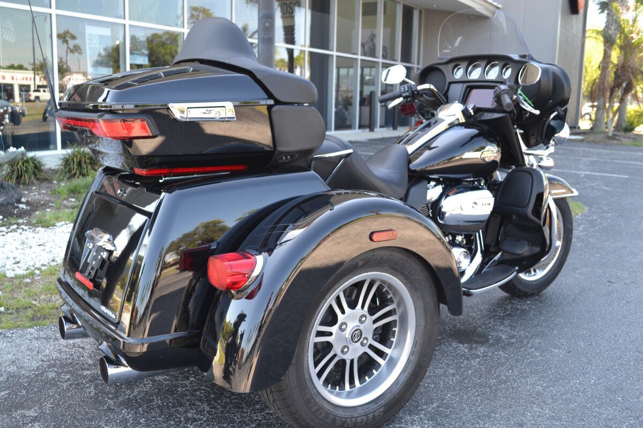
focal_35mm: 36
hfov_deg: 53.1
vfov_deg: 36.9
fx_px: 643
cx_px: 322
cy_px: 214
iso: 360
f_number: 5.6
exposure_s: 1/125
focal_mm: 24
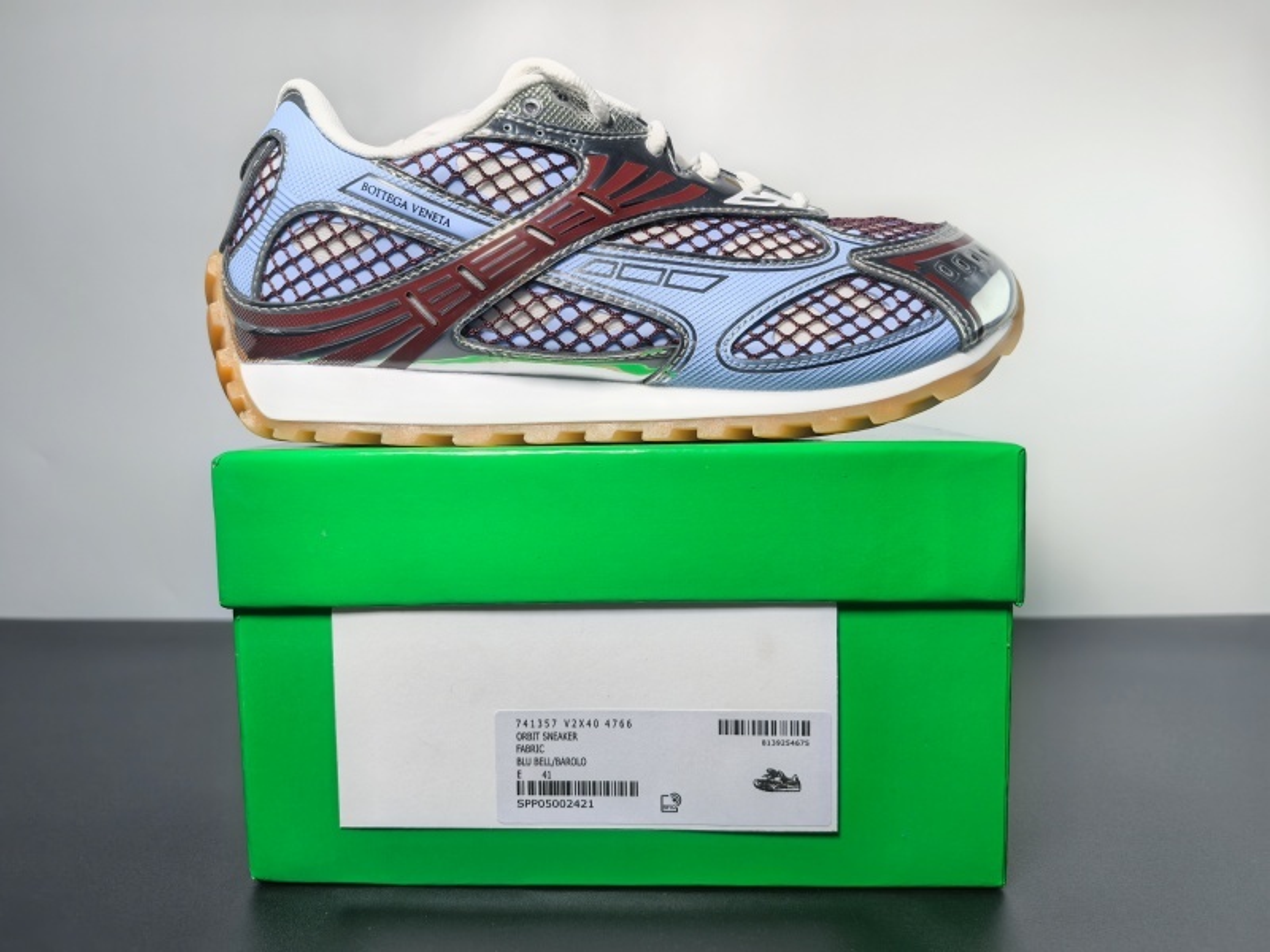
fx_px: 991
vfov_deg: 51.4
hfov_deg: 65.3
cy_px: 476
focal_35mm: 27
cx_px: 635
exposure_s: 1/468
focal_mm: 6.98
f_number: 2
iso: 50
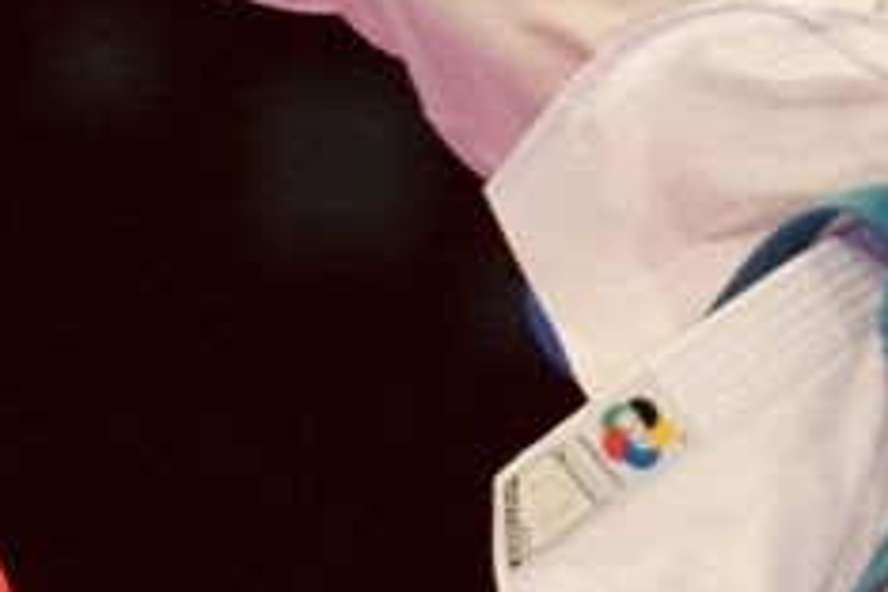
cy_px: 262
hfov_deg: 1.3
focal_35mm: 1536
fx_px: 37885
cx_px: 368
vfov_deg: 0.9
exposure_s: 1/1000
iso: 4000
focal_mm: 200
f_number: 2.8
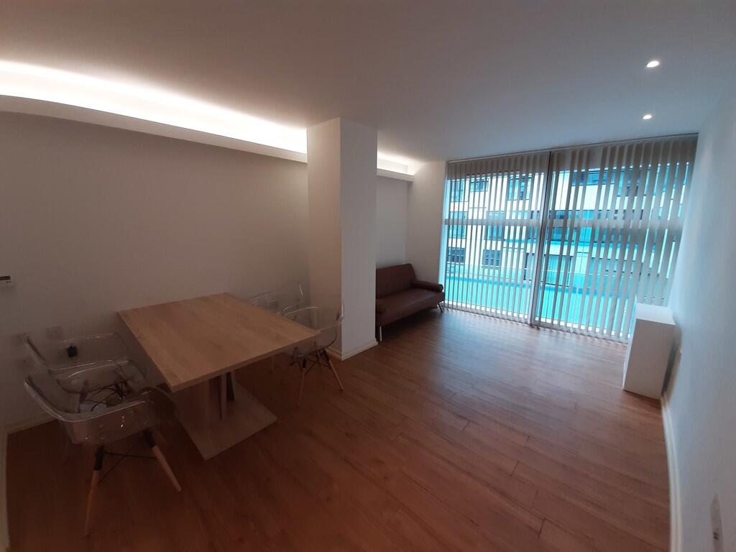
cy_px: 276
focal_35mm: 13
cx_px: 368
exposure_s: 1/50
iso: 100
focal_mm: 1.42
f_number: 2.2
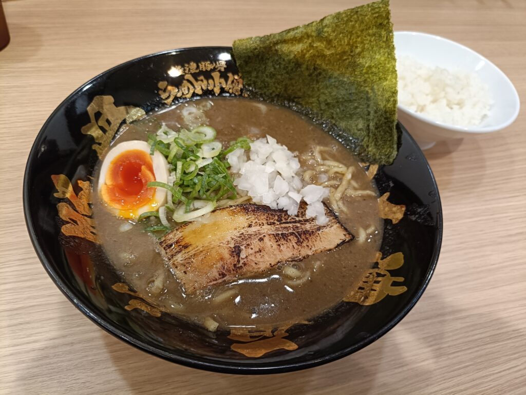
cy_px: 198
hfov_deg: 69.4
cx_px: 263
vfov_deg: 54.9
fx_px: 380
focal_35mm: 25
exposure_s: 1/60
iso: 500
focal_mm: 4.7
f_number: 1.7
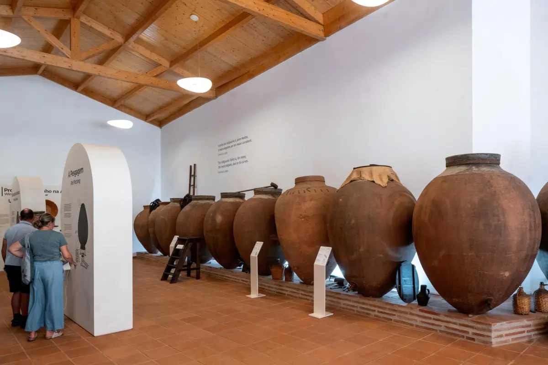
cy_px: 182
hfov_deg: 73.7
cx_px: 274
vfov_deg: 53.1
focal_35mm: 24
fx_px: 365
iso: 1600
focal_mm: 24
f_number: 8
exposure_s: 1/50
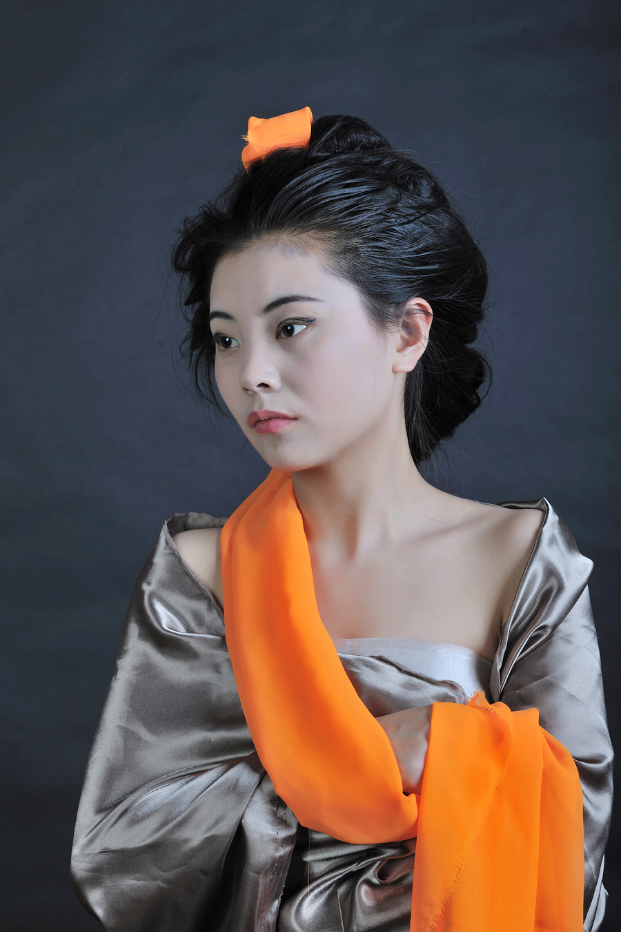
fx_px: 2199
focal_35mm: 85
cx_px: 310
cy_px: 466
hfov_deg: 16.1
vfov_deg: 23.9
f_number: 9
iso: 100
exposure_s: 1/200
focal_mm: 85
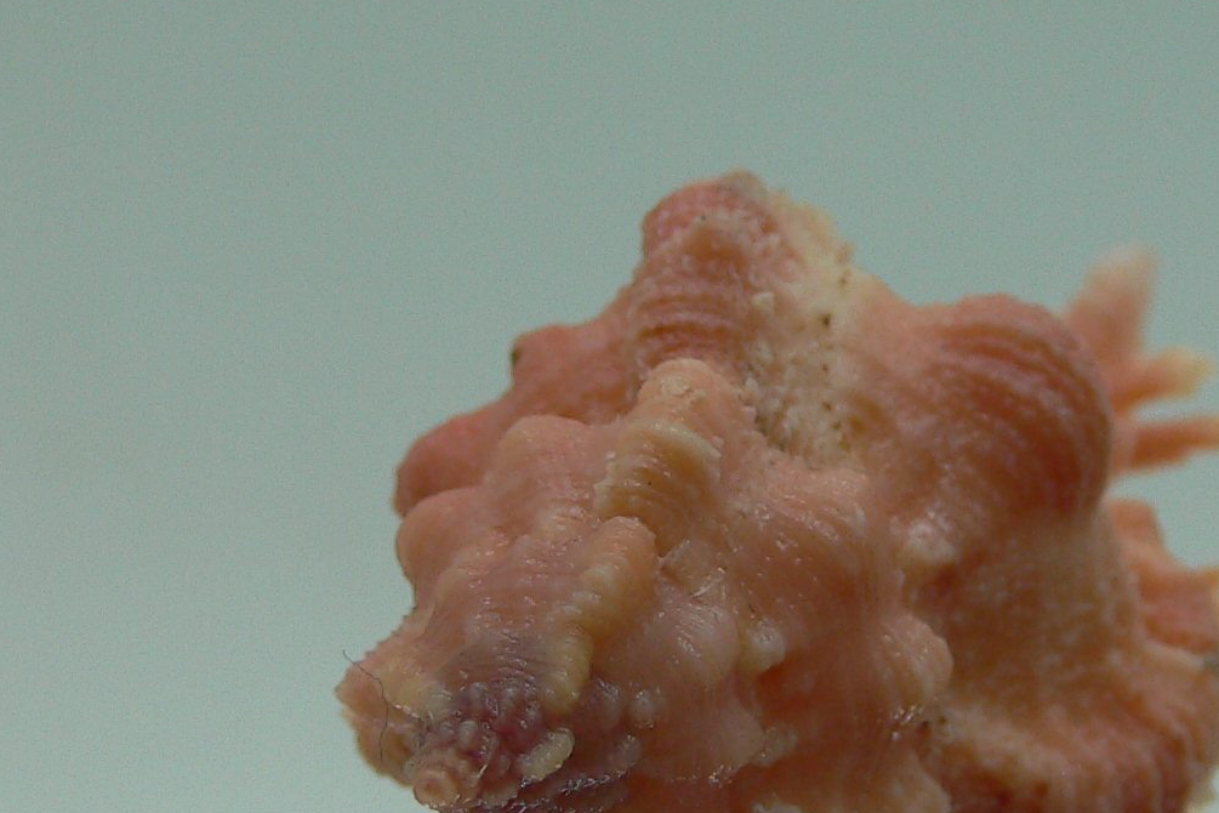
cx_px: 720
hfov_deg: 27.7
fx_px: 2472
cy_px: 687
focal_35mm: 73
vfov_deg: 18.4
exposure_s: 1/100
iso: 80
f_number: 2.8
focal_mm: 4.6
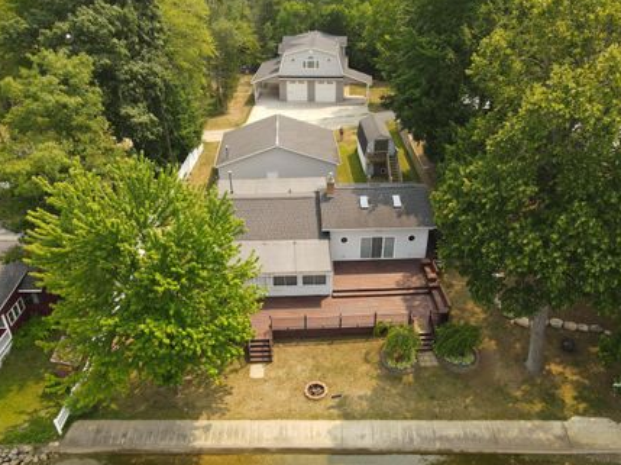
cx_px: 311
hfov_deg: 63.5
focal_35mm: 28
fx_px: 502
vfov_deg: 49.7
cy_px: 240
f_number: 2.8
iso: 100
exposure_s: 1/240
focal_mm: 4.5
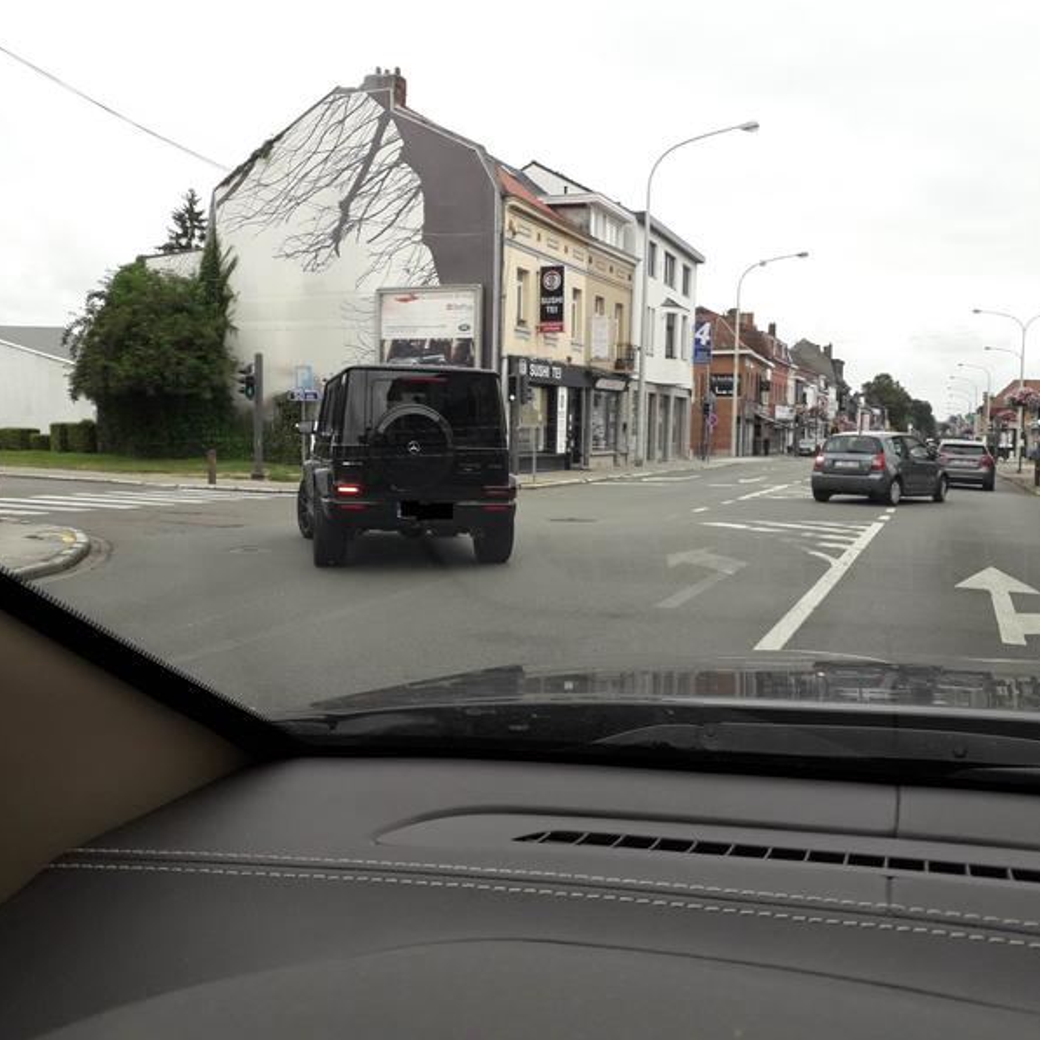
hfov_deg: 51.0
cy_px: 519
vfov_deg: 51.1
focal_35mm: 32
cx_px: 467
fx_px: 1088
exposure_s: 1/331
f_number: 1.9
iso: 40
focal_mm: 3.6
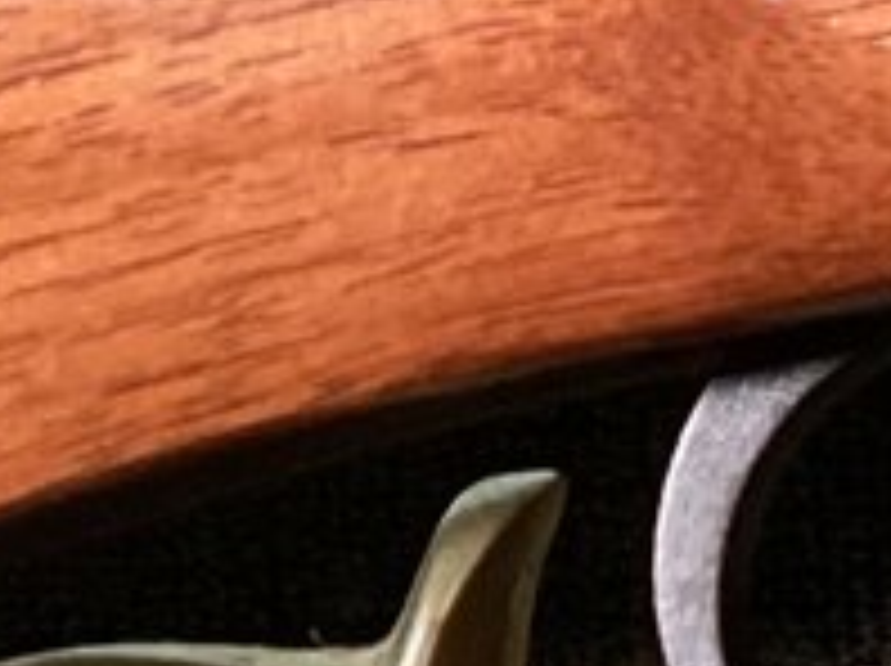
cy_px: -349
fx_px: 6093
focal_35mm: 237
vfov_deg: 6.2
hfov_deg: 7.7
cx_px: 2261
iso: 250
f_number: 2.4
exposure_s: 1/40
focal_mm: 3.3
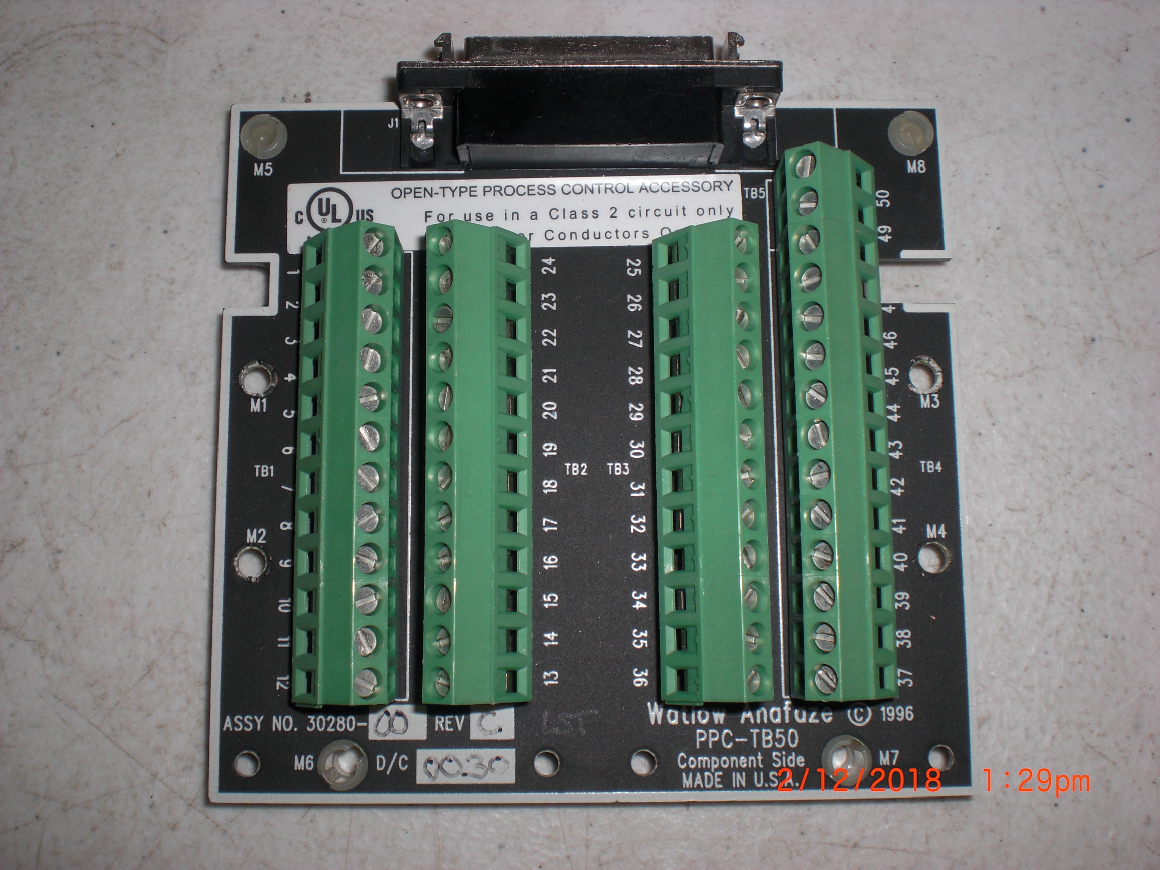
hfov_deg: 49.0
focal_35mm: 38
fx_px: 1273
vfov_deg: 37.7
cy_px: 435
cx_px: 580
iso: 64
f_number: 5.6
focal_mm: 6.3
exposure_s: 1/60
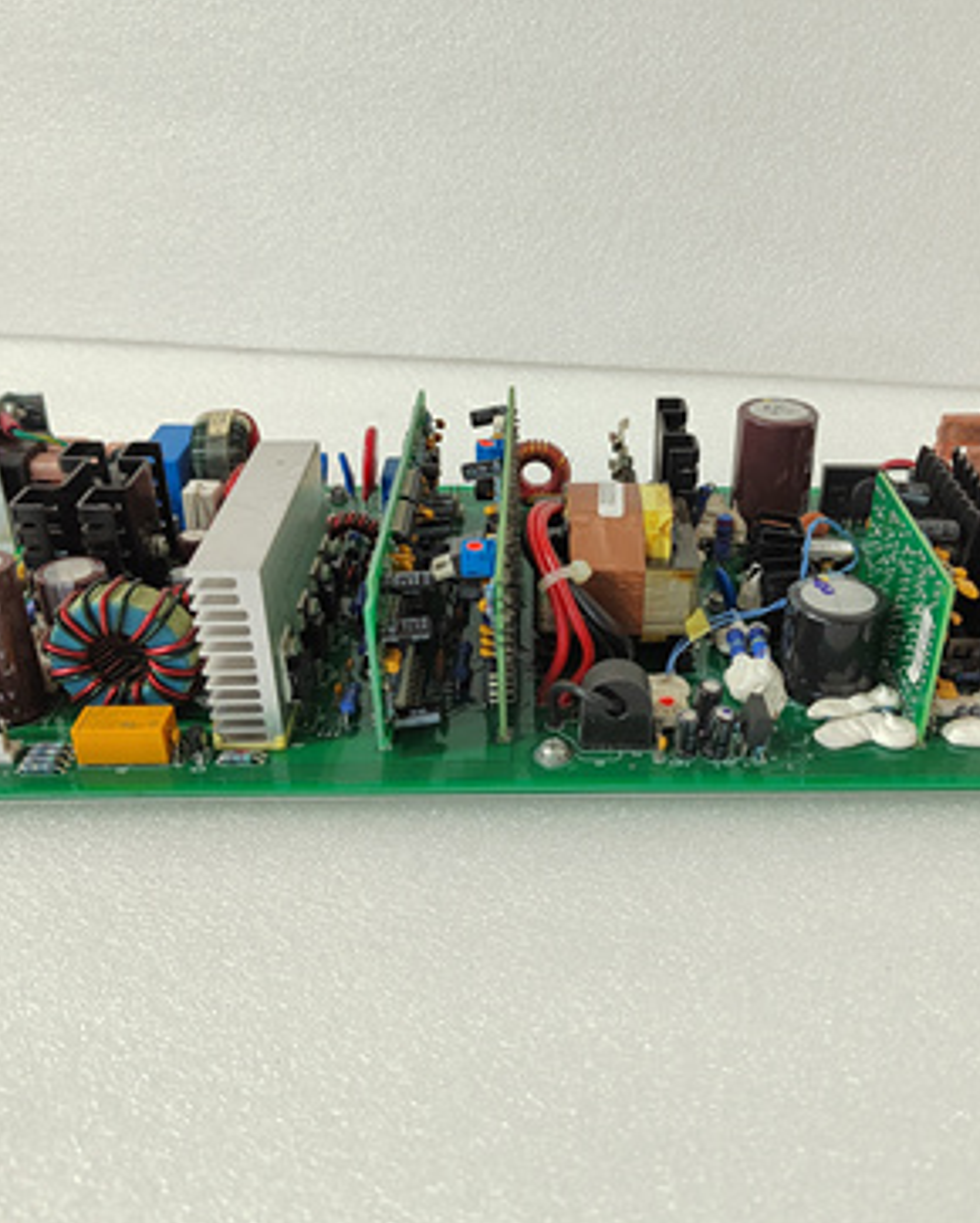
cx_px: 595
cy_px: 600
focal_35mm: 31
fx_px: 1123
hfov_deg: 46.8
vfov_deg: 57.1
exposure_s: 1/50
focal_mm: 5.52
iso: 1397
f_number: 1.9
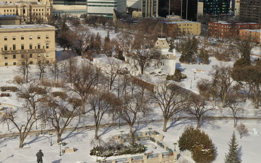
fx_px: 505
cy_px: 55
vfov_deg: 18.3
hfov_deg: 28.8
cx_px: 84
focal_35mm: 71
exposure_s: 1/60
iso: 100
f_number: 8
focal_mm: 10.26
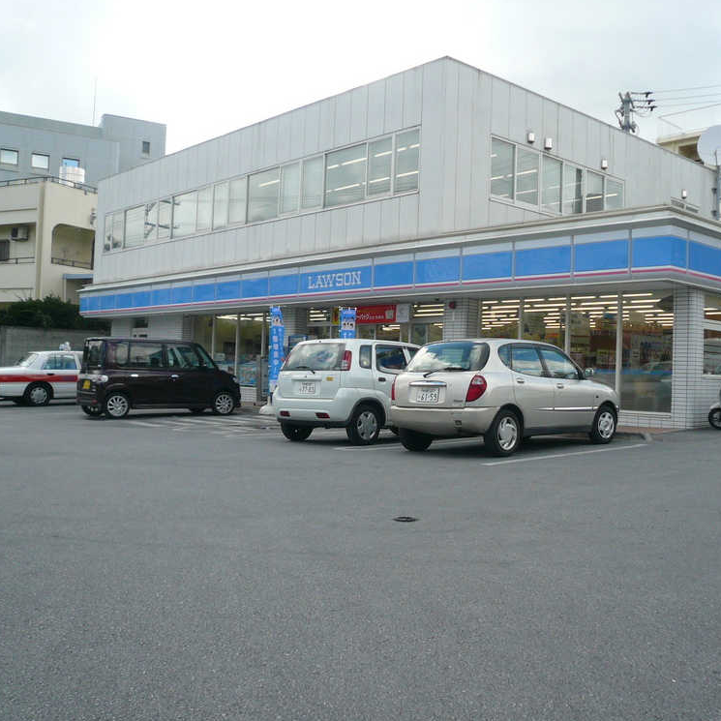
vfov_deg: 48.5
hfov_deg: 48.1
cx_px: 438
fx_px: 801
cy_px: 359
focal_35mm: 34
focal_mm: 4.6
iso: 100
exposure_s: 1/640
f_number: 2.8
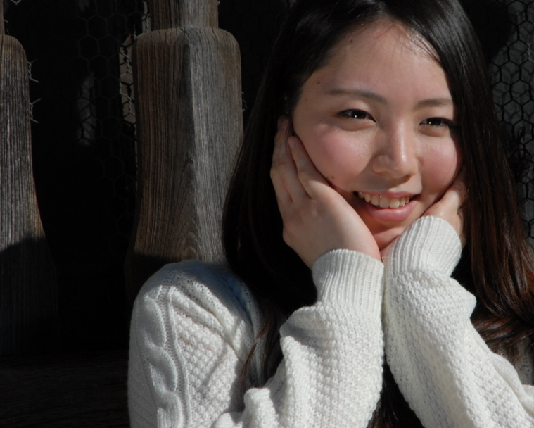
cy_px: 207
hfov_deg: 3.4
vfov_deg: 2.7
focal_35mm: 570
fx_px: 9013
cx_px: 349
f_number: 13
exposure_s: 1/500
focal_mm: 300
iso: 400
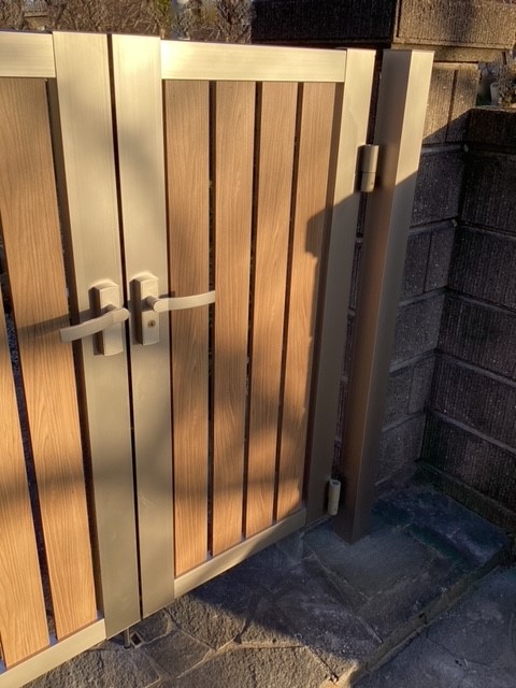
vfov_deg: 58.4
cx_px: 258
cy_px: 344
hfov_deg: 45.4
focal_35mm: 31
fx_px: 616
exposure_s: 1/344
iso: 25
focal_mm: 3.3
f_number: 2.4
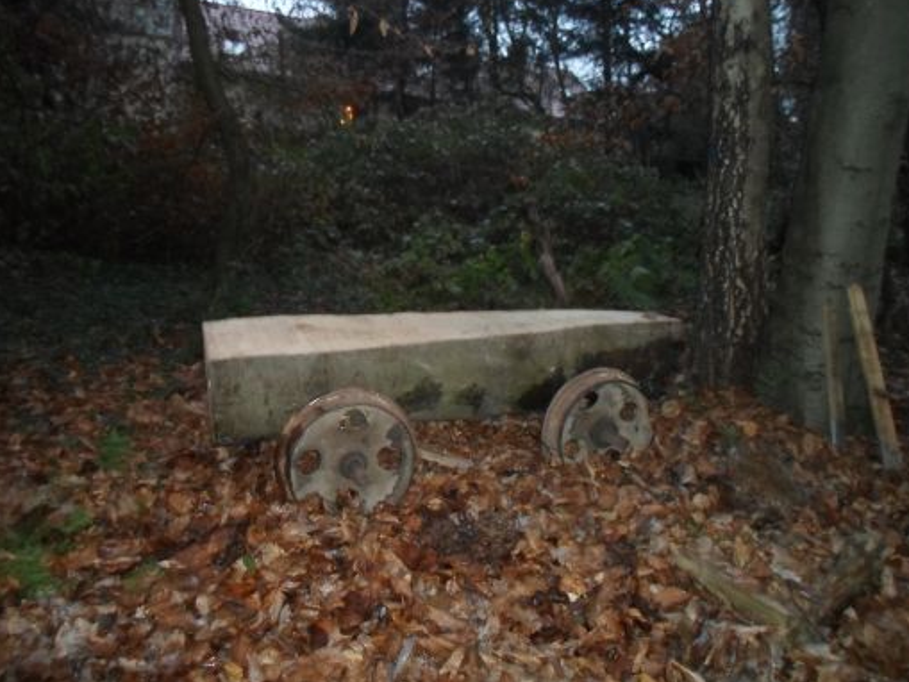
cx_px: 455
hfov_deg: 65.3
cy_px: 317
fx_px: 709
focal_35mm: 27
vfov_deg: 51.3
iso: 640
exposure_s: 1/3
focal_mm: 4.5
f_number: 2.5
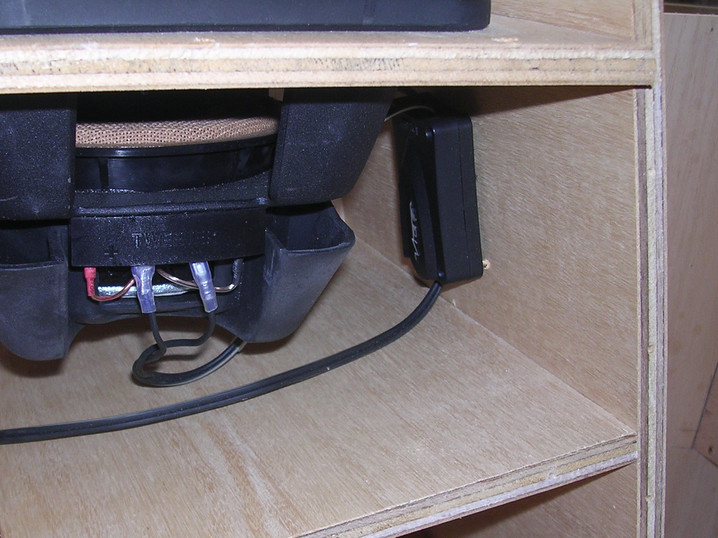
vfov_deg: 27.4
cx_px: 292
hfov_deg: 36.1
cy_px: 340
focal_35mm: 53
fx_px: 1099
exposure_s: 1/60.1
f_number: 2.8
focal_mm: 5.8
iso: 100
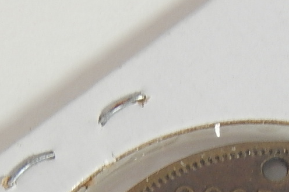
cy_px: 315
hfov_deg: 3.4
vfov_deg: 2.2
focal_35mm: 611
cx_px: 177
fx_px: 4902
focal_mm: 32.8
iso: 180
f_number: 5.3
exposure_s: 1/30
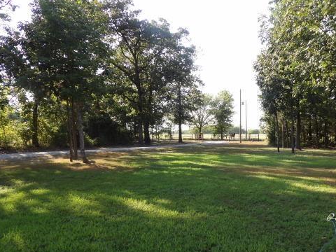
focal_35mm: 32
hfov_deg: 55.9
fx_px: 311
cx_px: 218
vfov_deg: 44.1
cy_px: 144
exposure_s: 1/252
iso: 100
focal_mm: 4.3
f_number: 3.2
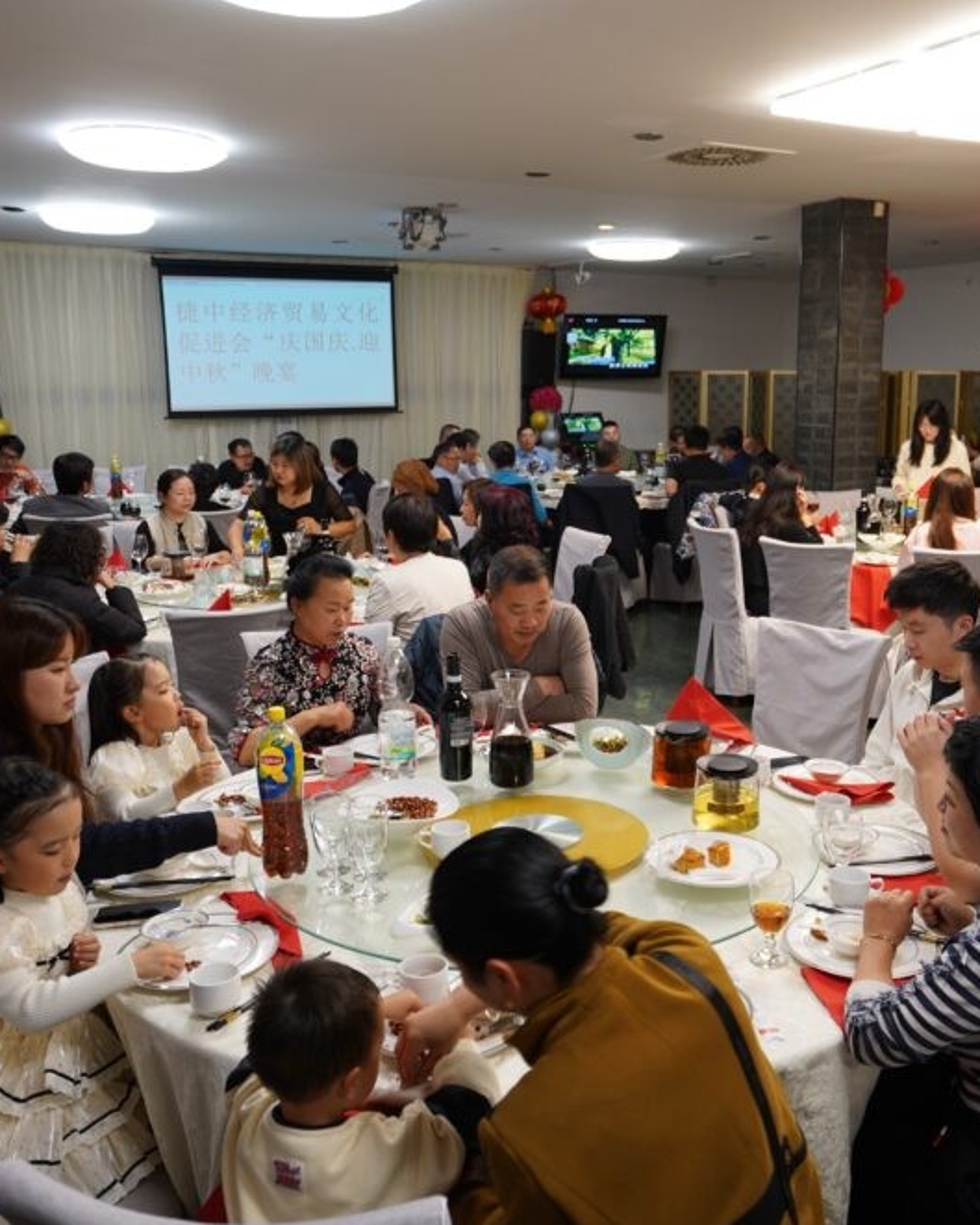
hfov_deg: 45.5
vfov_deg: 55.7
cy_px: 601
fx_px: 1160
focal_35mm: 32
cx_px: 598
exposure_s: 1/30
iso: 250
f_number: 4
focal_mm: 22
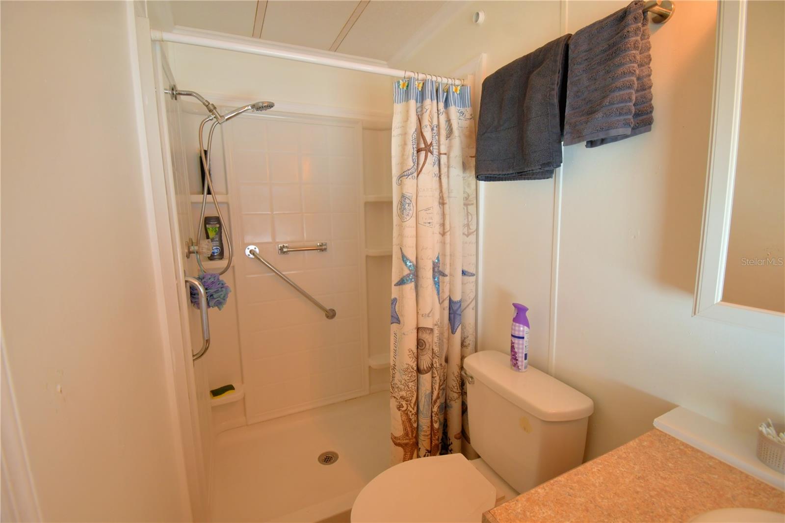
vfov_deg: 77.3
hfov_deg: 100.4
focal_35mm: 15
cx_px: 392
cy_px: 262
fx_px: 327
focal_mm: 10
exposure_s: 1/100
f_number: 4.5
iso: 400
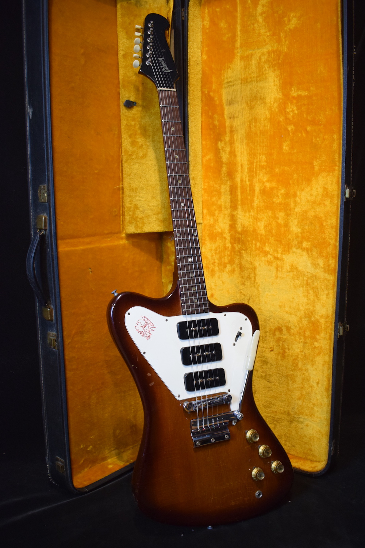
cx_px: 182
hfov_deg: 41.7
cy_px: 274
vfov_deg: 59.5
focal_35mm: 32
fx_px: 479
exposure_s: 1/60
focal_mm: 21
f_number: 3.8
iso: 2000
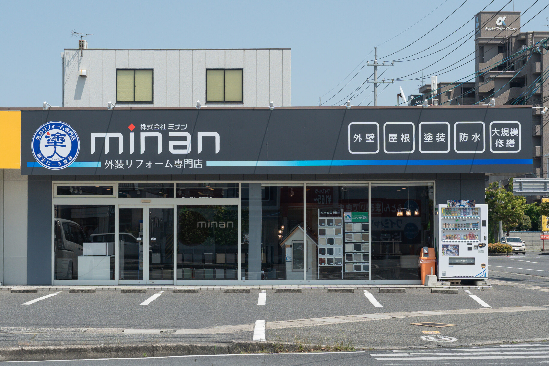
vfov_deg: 16.3
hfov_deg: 24.2
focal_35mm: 84
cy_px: 183
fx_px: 1281
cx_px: 274
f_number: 8
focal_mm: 56
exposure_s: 1/1250
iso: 400
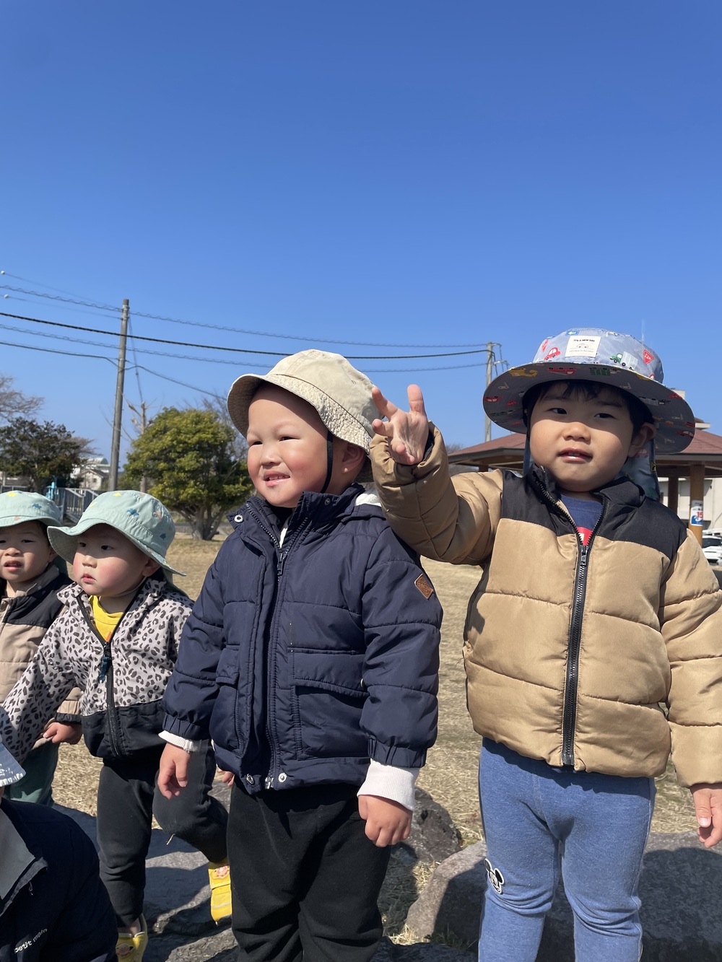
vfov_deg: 67.3
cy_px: 481
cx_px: 361
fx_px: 723
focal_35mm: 26
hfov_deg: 53.1
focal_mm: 4.2
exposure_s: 1/3401
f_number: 1.6
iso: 32
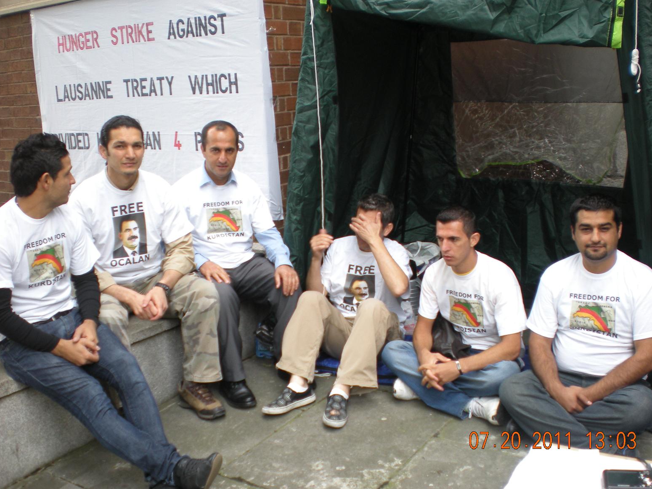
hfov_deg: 46.8
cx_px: 337
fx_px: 754
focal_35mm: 40
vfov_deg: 36.0
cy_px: 237
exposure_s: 1/67
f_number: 3.1
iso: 64
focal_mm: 6.3
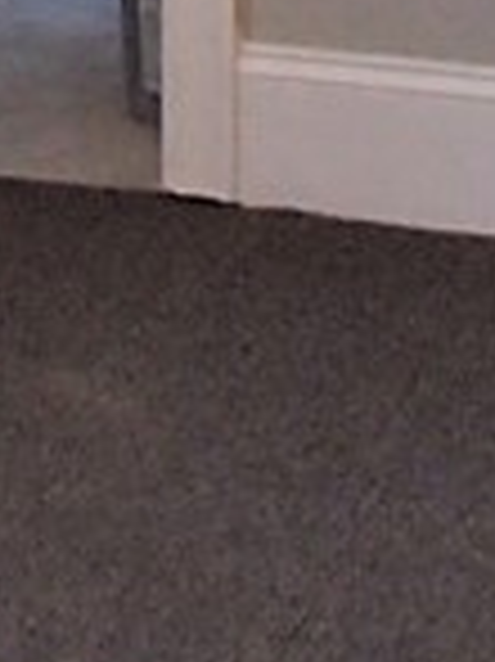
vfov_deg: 9.4
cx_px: -202
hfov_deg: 7.5
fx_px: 3723
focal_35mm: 195
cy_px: -721
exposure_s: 1/30
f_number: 3.9
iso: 250
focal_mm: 5
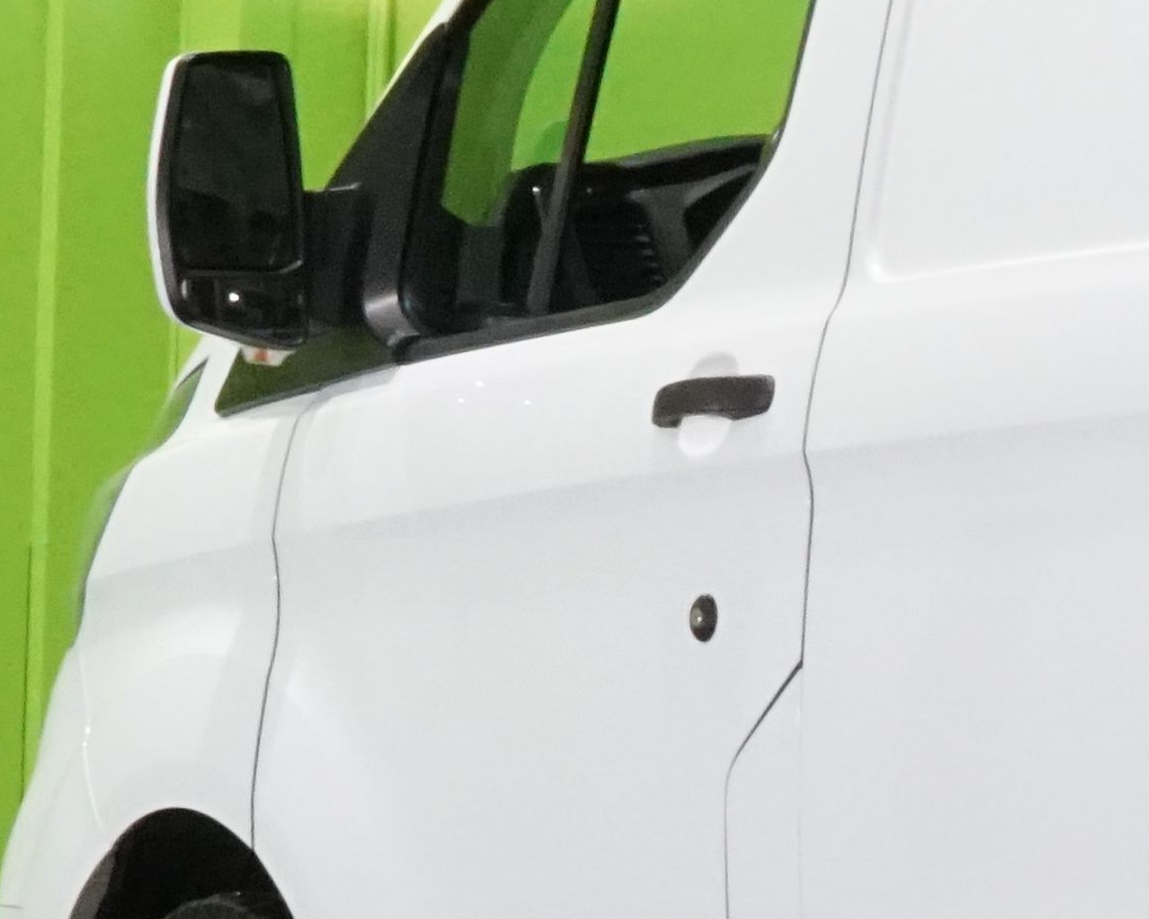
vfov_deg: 5.2
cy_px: 705
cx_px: 2099
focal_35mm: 296
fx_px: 10067
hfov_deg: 6.4
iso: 6400
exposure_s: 1/20
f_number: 25
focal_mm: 60
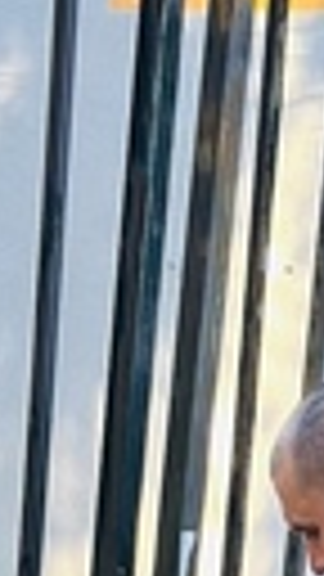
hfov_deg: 4.8
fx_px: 3742
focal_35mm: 245
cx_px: 760
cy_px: 873
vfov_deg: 8.6
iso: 80
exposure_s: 1/344
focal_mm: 6.86
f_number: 1.78
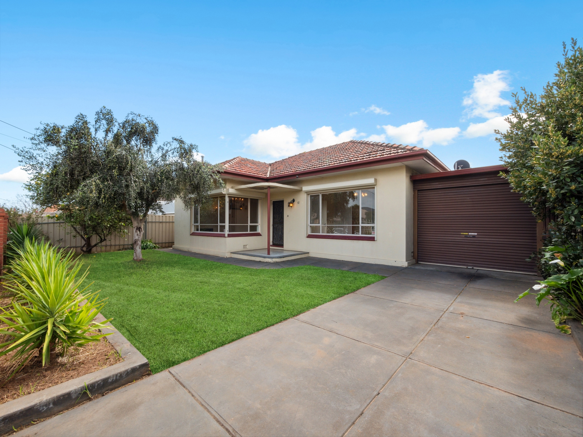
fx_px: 236
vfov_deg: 85.7
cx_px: 292
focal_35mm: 14
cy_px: 218
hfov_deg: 102.1
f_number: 8
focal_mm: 7
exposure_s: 1/320
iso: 400
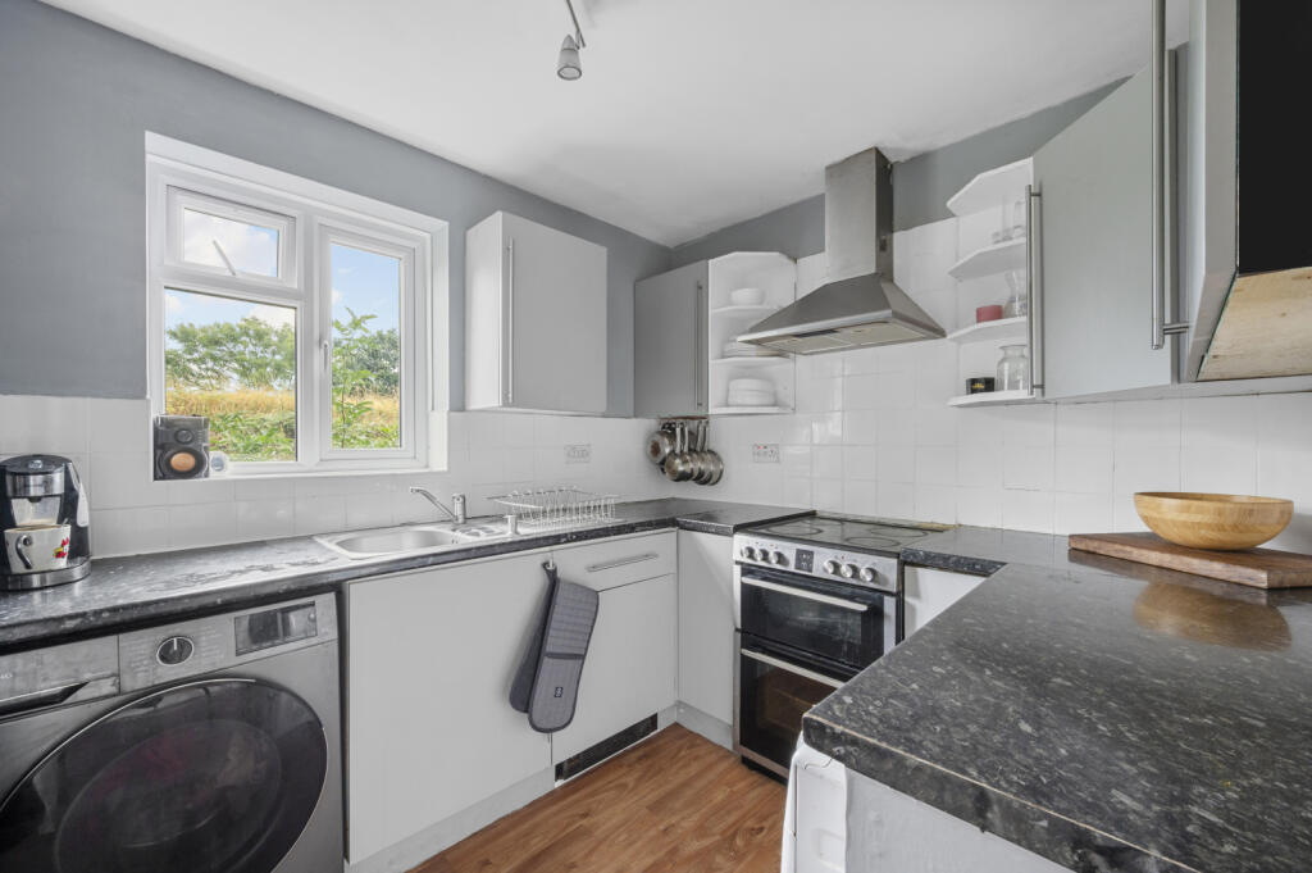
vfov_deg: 81.1
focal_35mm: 14
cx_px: 656
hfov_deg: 104.3
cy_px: 436
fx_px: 510
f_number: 16
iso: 200
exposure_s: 3
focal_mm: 14
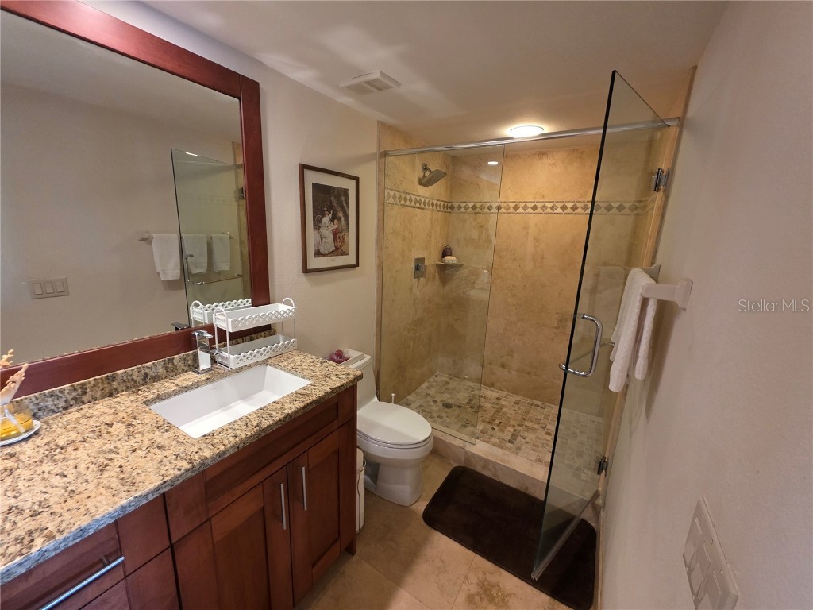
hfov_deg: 106.2
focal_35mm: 13
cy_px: 305
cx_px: 406
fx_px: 305
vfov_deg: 89.9
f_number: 1.9
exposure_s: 1/60
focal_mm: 2.2
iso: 500
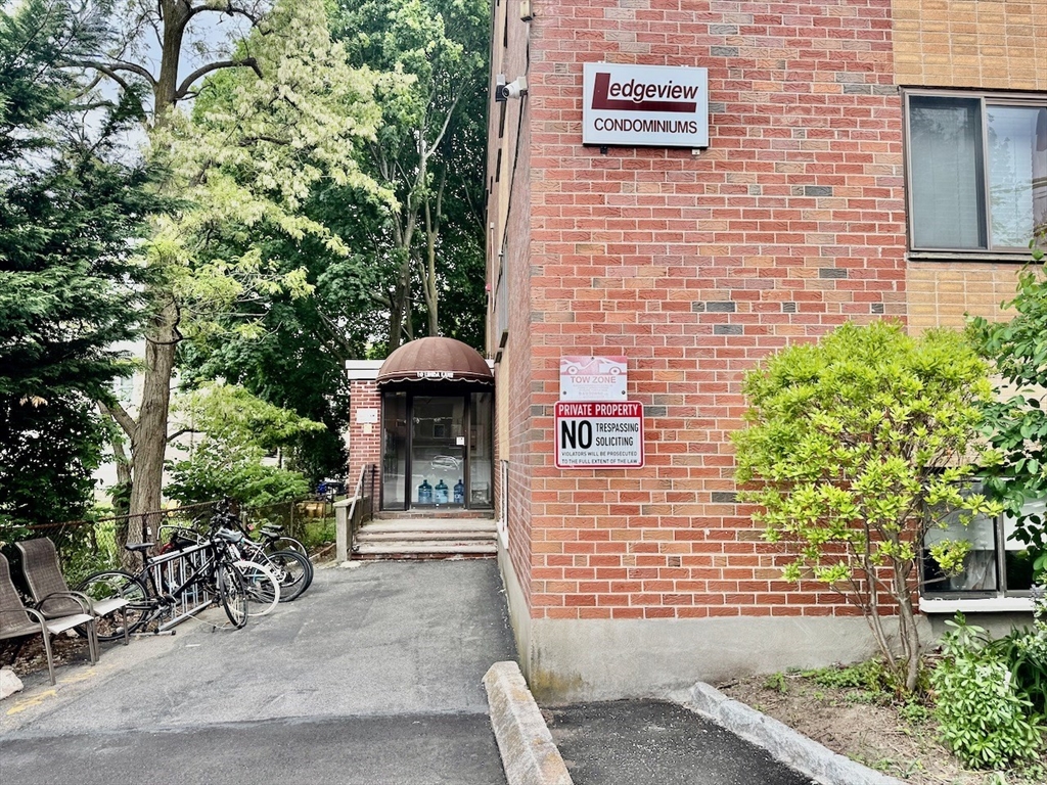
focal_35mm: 24
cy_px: 392
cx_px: 524
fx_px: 726
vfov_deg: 56.8
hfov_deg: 71.6
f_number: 1.78
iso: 80
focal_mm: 6.76
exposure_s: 1/792
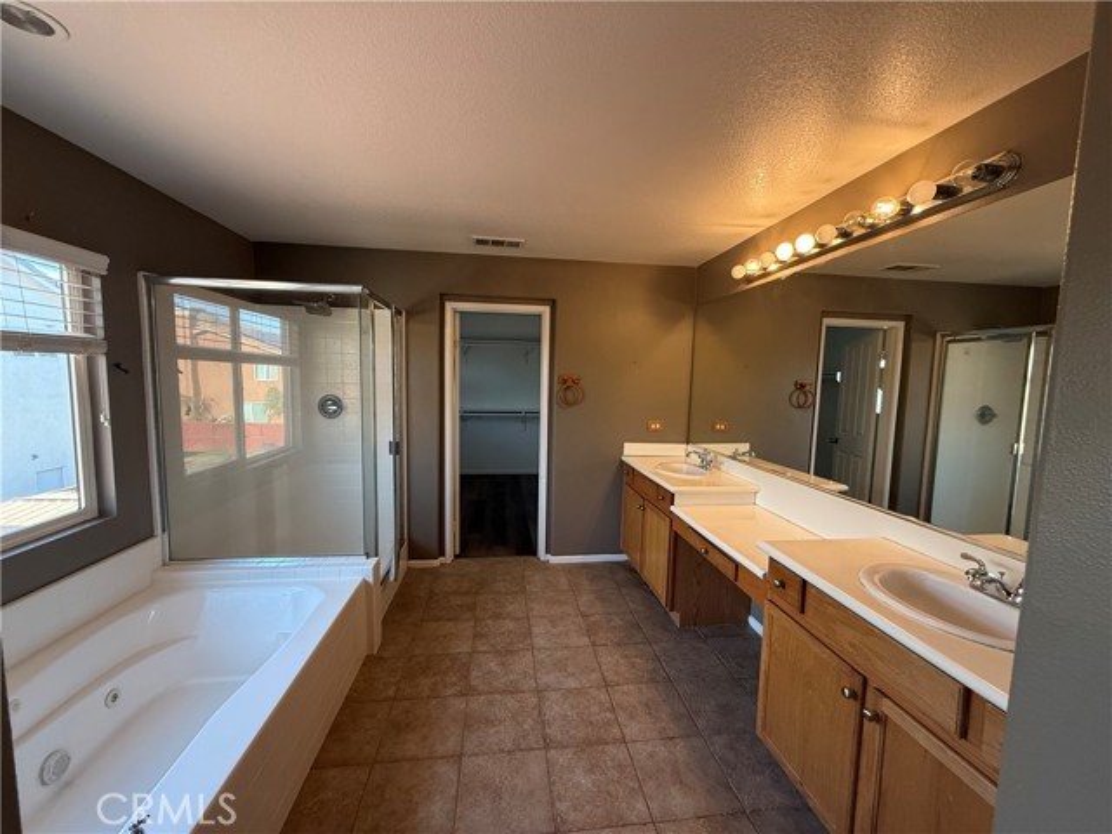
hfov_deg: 102.1
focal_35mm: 14
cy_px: 417
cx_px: 556
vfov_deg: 85.7
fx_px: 450
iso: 250
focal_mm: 2.22
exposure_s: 1/120
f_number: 2.2
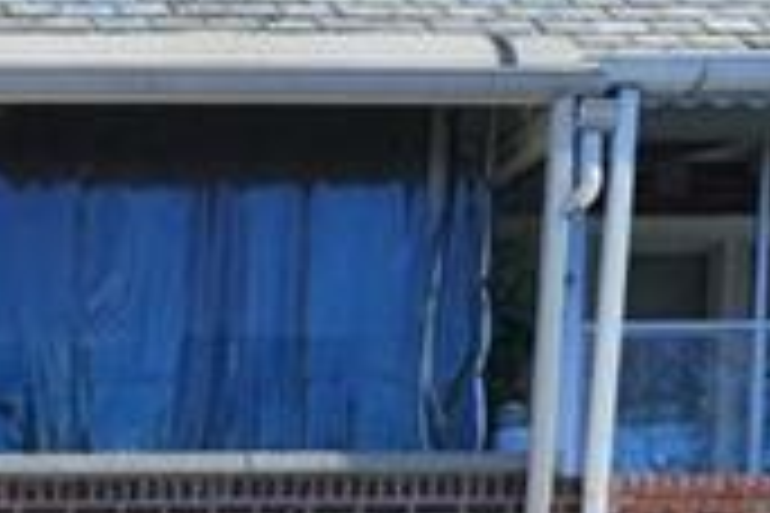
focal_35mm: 84
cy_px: 1120
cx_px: -482
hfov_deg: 19.9
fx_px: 1797
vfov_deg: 13.3
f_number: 5.6
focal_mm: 14
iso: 1250
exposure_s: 1/5000
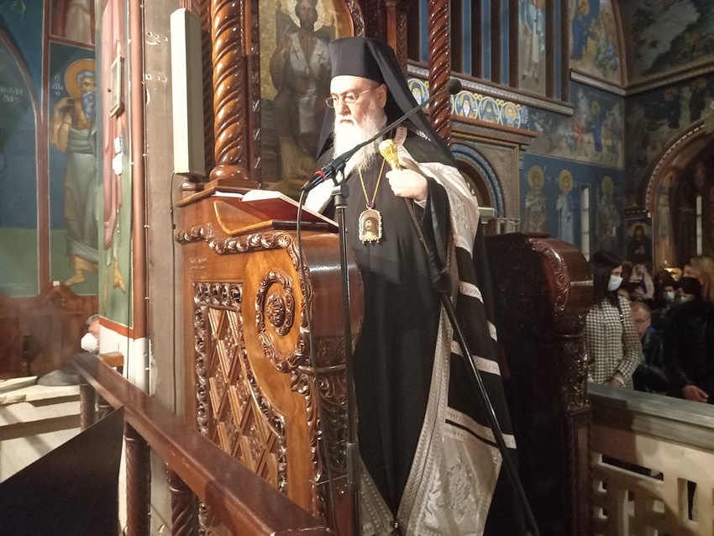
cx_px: 357
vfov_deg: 54.9
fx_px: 516
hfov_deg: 69.4
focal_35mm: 25
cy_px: 268
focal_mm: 4.6
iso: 2500
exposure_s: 1/10
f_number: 2
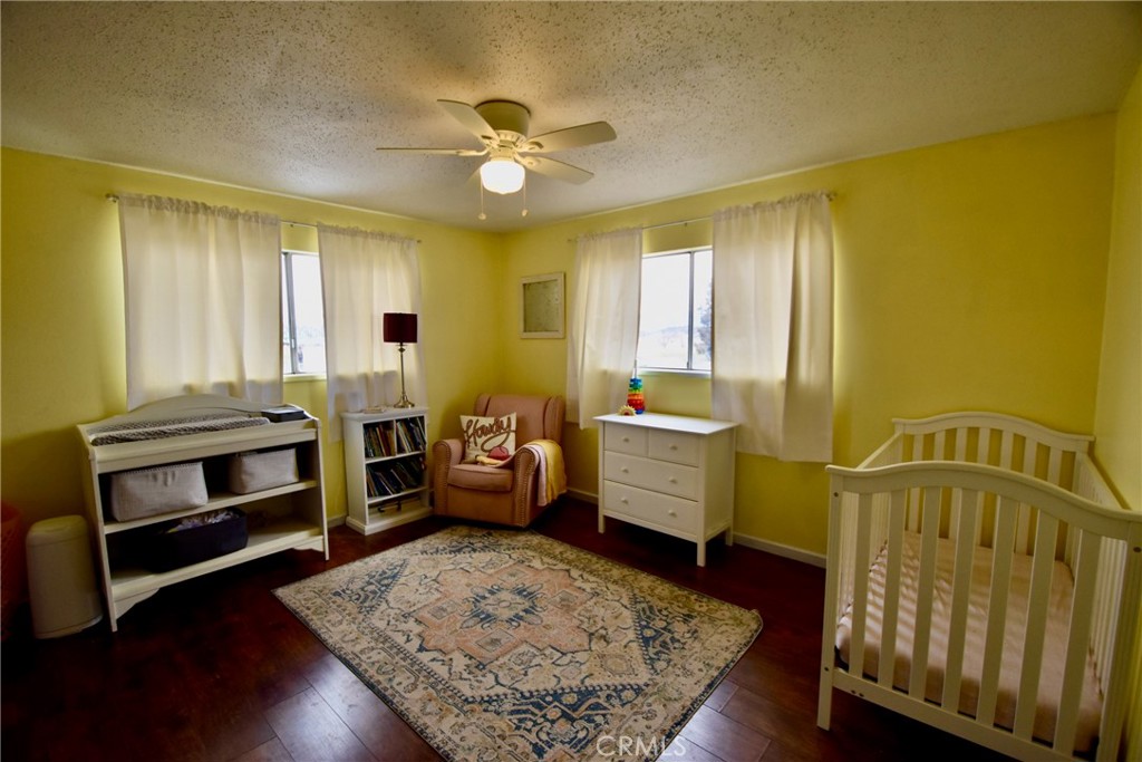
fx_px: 476
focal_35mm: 15
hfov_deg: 100.4
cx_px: 571
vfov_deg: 77.3
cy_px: 381
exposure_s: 1/250
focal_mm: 10
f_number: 3.5
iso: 640
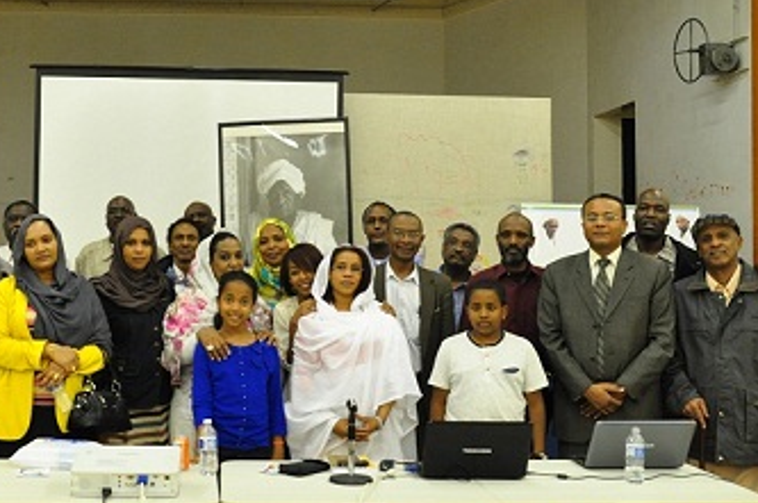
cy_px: 221
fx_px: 1025
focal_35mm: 49
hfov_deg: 40.1
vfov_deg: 27.5
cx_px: 261
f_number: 6.3
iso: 800
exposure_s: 1/15
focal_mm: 21
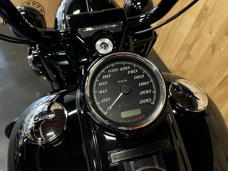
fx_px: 171
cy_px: 86
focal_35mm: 26
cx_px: 114
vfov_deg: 53.1
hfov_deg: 67.3
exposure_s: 1/25
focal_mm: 5.1
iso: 500
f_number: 1.6
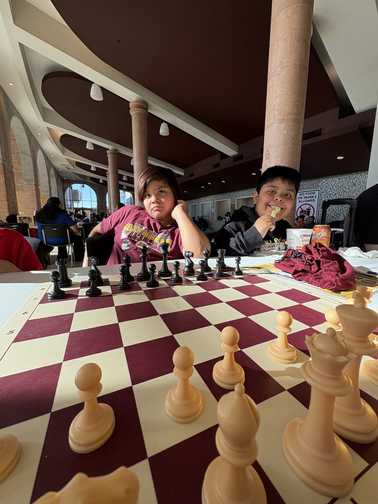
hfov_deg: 85.7
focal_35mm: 14
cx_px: 189
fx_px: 204
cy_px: 252
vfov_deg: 102.1
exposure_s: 1/306
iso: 40
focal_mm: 2.22
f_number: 2.2
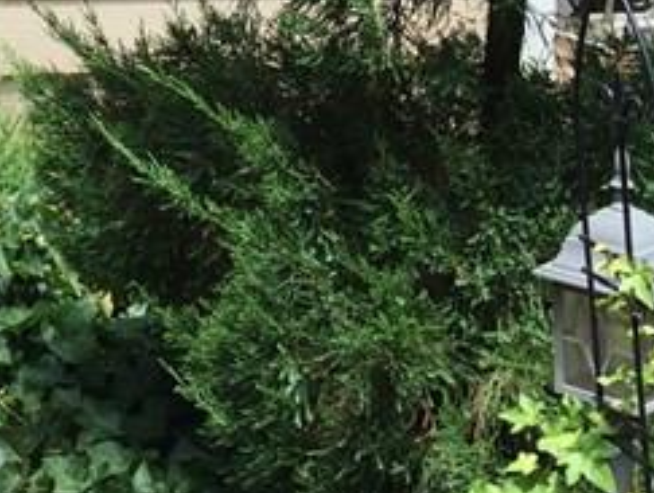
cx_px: -326
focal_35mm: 122
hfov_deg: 15.0
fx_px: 2308
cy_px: -393
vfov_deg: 11.3
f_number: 2.2
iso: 32
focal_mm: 4.15
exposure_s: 1/363
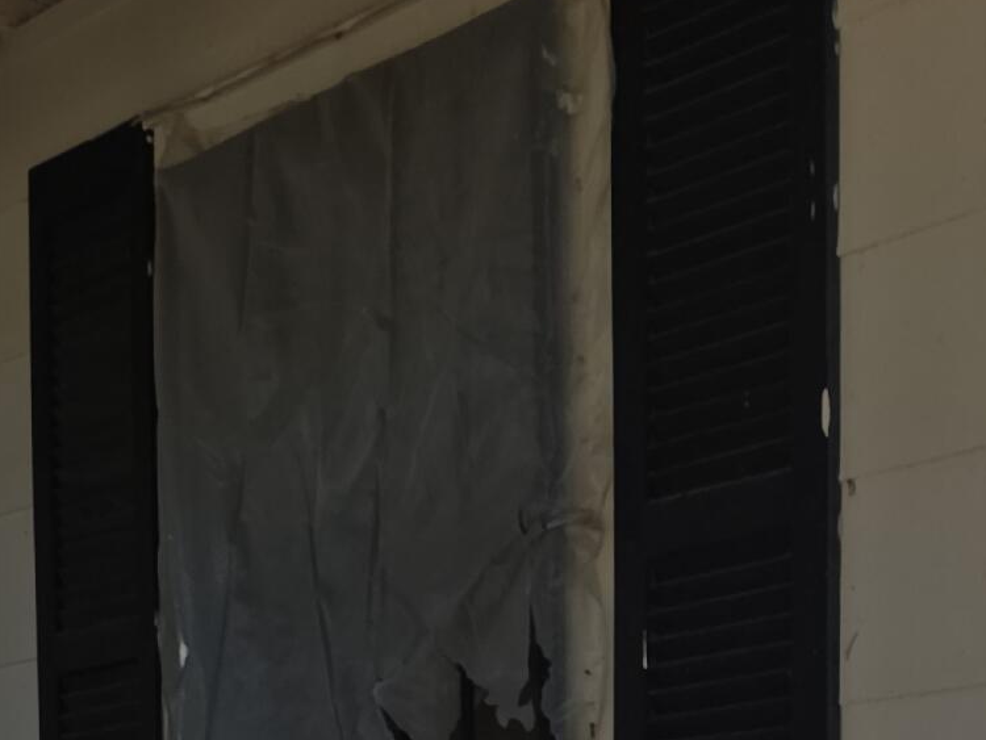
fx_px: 2621
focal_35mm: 92
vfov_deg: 14.9
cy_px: 1126
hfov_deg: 21.3
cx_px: 410
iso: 12
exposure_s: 1/340
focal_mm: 6.3
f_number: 1.7
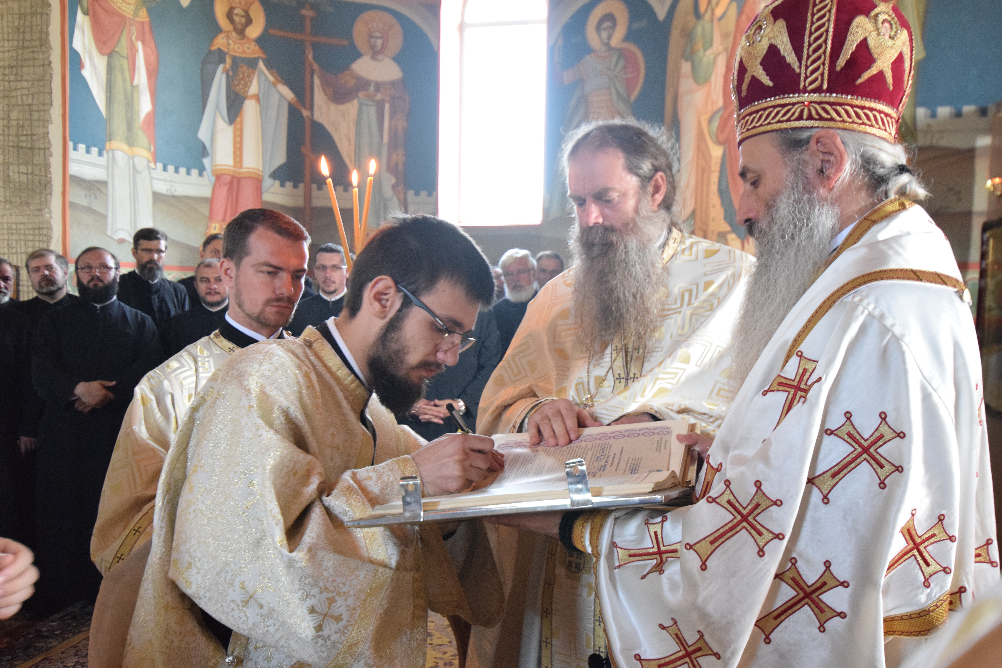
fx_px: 835
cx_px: 501
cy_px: 334
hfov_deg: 61.9
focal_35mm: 30
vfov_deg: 43.6
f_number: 4.5
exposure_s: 1/80
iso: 3200
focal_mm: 20
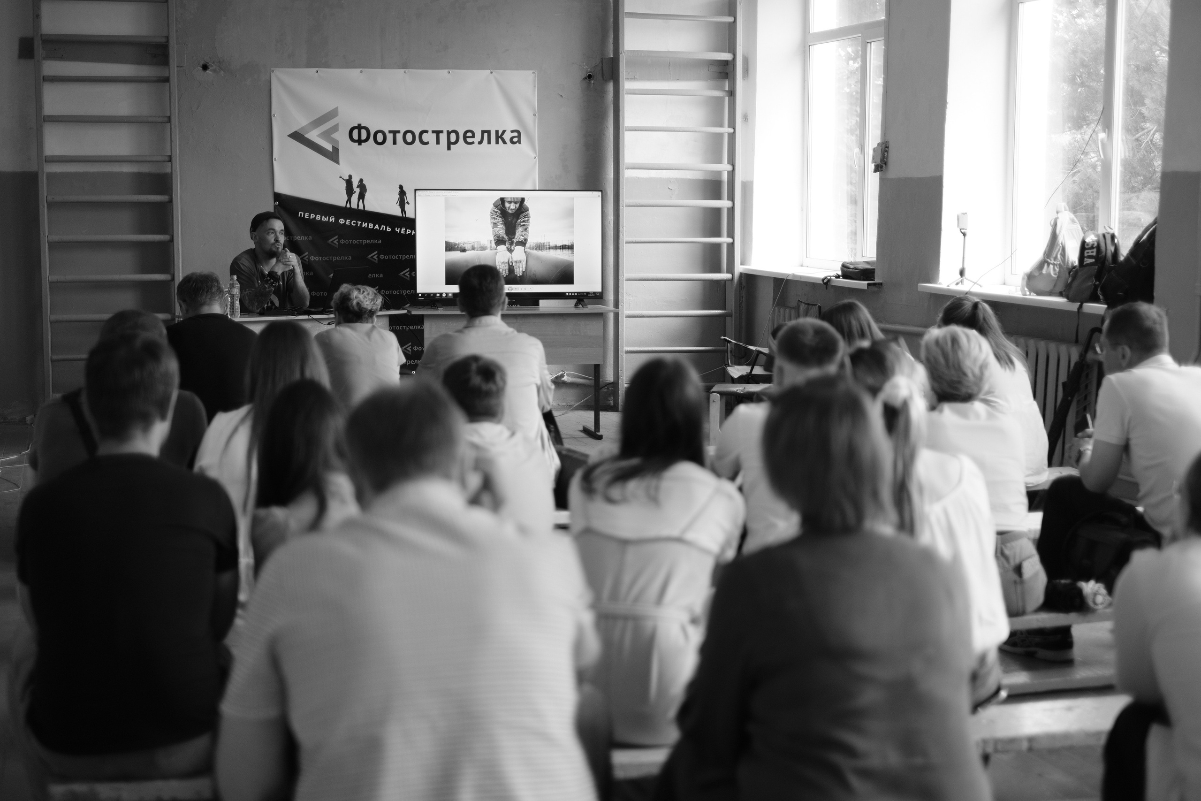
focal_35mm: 53
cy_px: 400
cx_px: 600
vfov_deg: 25.5
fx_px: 1768
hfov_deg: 37.5
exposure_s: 1/320
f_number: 1.4
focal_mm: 35
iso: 320
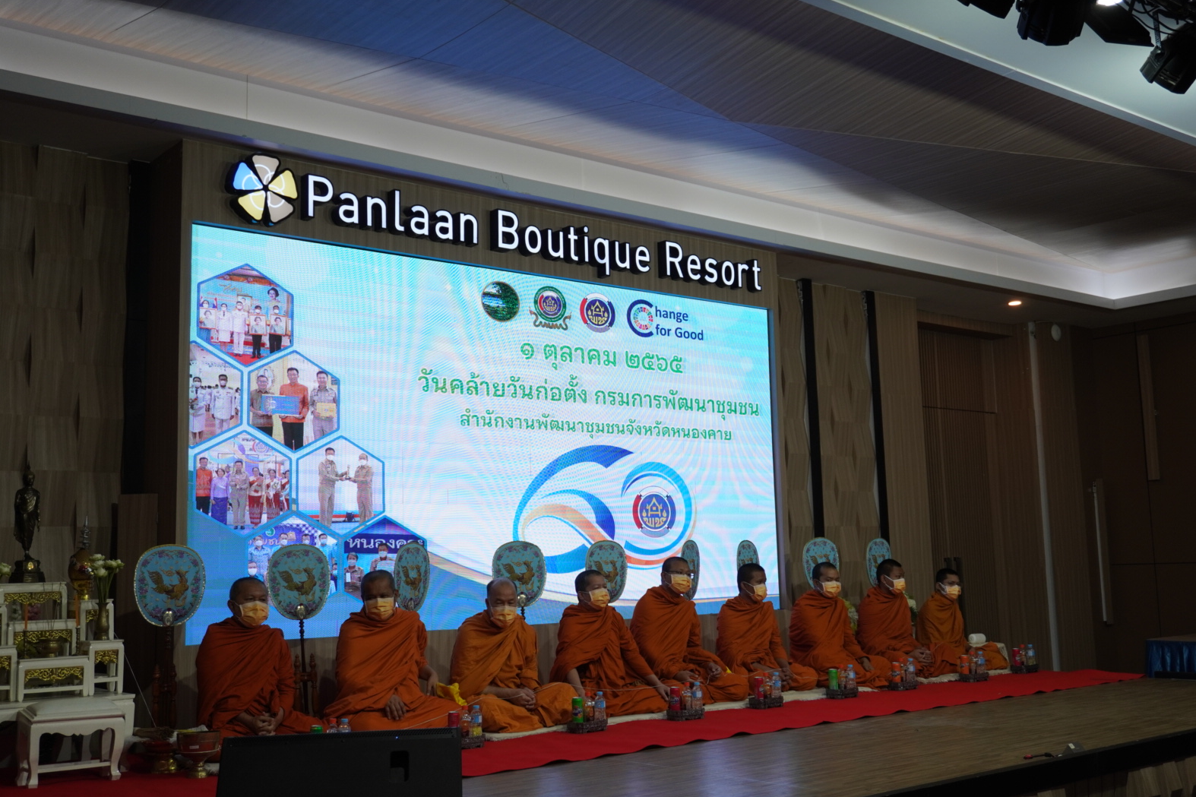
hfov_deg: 51.9
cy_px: 401
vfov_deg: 35.9
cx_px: 608
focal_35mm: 37
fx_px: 1229
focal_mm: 24
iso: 400
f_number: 4.5
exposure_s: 1/160
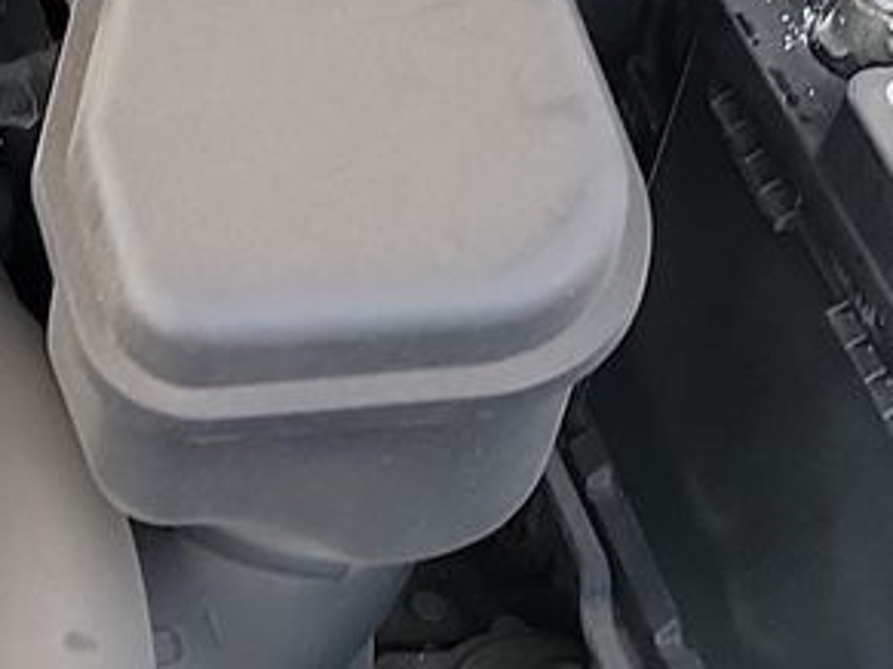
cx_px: -703
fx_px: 3404
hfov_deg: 13.5
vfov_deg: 11.1
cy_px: -68
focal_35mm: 132
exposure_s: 1/59
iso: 83
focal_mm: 6.7
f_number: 1.8
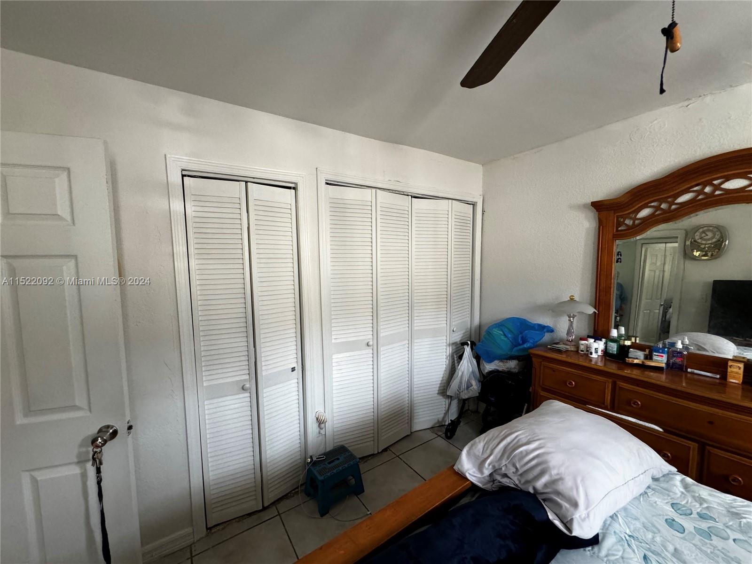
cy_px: 282
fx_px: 304
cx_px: 376
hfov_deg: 102.1
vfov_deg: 85.7
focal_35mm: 14
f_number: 2.2
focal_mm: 2.22
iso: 320
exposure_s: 1/79
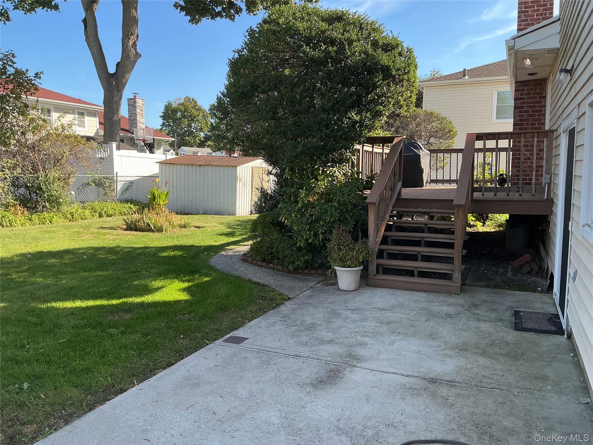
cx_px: 296
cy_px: 222
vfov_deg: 48.2
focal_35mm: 29
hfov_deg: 61.7
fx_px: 497
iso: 25
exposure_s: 1/380
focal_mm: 3
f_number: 1.8
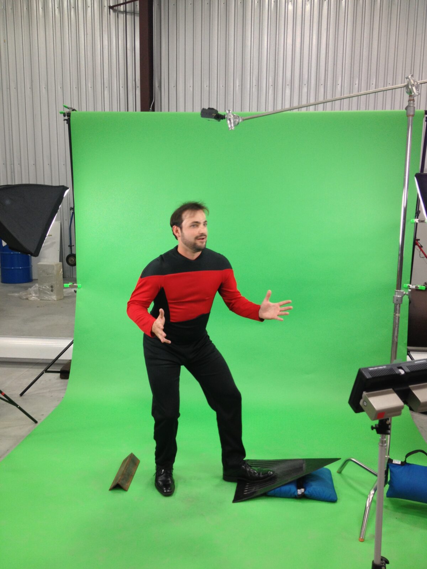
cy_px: 284
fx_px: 576
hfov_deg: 40.7
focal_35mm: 35
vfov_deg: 52.6
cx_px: 214
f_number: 2.4
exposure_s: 1/30
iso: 64
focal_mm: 4.28
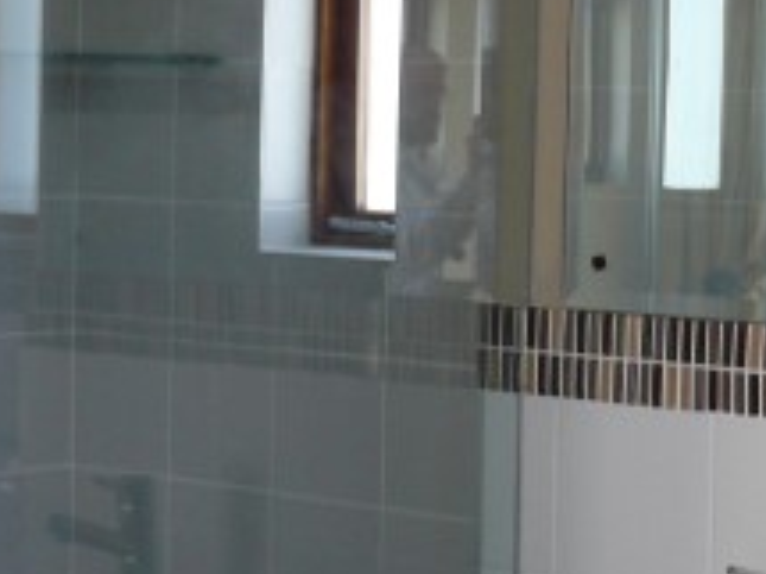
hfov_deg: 18.1
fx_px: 2366
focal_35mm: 107
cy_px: 257
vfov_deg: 13.8
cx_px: 663
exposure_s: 1/30
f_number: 2.8
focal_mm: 6
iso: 125
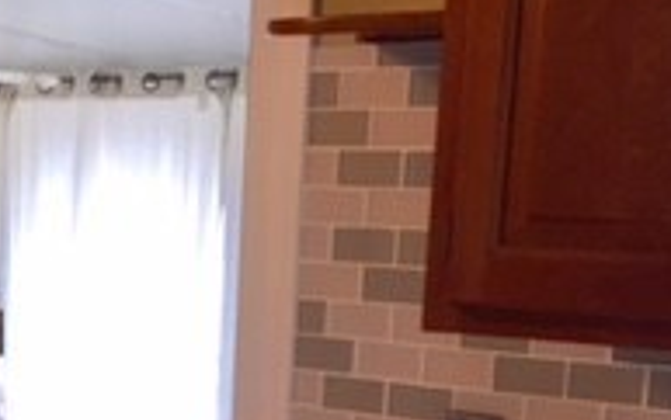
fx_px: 1867
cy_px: 621
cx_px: -202
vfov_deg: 12.3
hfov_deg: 18.9
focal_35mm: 102
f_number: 2.2
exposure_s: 1/30
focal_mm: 4.15
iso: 32
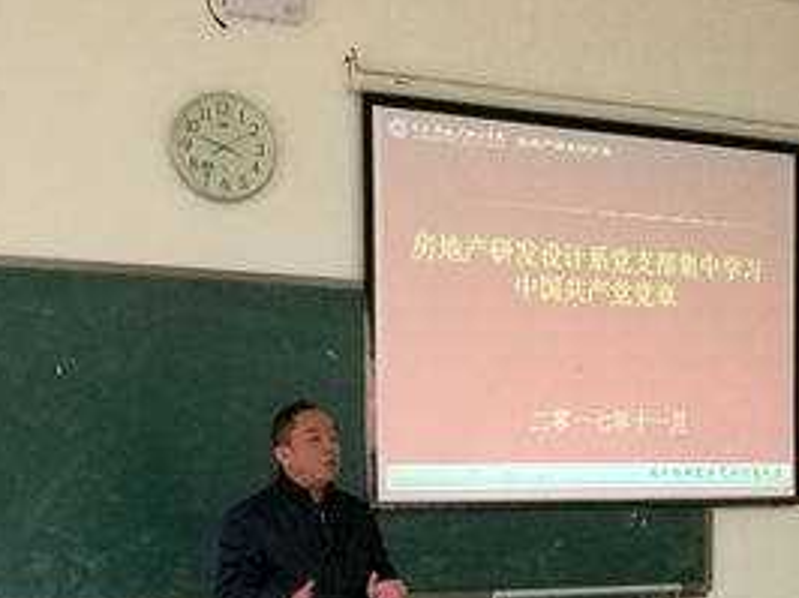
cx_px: 451
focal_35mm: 61
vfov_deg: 23.4
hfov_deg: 31.7
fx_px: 1407
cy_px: 526
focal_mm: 4.04
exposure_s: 1/33.3
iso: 320
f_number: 2
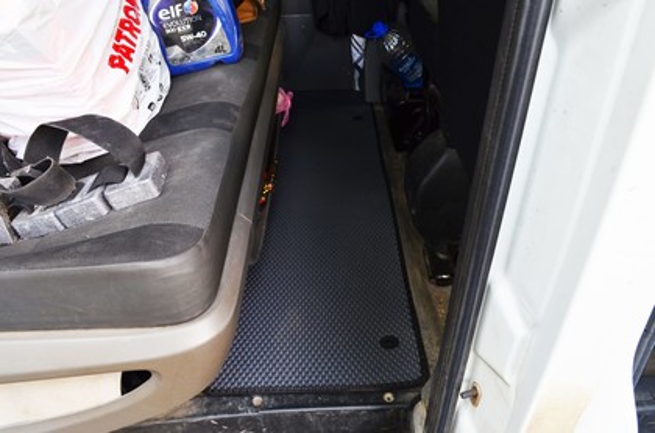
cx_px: 328
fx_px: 490
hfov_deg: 67.5
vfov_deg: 47.7
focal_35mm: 27
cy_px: 216
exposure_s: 1/30
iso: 400
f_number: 9
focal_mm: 18
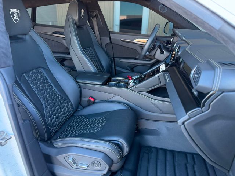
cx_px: 118
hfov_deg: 71.6
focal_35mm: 24
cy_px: 88
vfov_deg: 56.8
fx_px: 163
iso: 200
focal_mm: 6.76
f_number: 1.78
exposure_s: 1/86
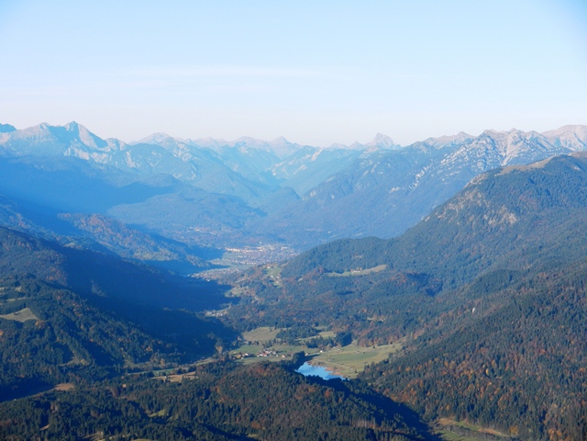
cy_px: 220
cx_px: 294
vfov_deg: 14.0
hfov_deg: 18.5
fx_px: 1797
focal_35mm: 106
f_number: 5
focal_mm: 19.1
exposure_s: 1/800
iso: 160
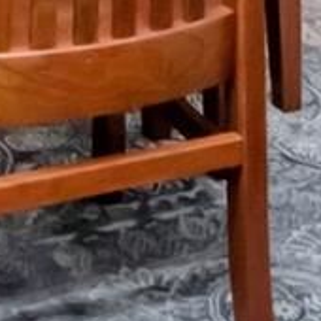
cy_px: -536
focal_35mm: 132
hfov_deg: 12.8
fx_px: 1385
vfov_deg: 10.6
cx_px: -83
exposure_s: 1/60
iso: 2000
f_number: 10
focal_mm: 11
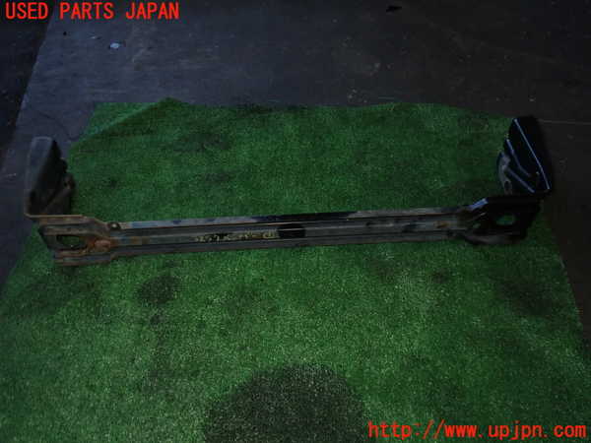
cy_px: 222
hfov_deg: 60.0
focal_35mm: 30
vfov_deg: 46.8
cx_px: 296
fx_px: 512
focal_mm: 5.4
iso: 200
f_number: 6.3
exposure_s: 1/30
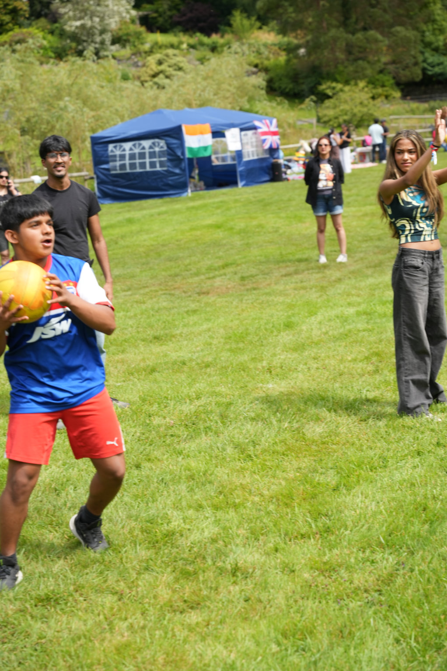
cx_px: 224
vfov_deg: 28.8
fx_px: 1304
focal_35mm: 70
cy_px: 336
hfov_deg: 19.5
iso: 200
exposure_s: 1/800
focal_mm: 70
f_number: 4.5
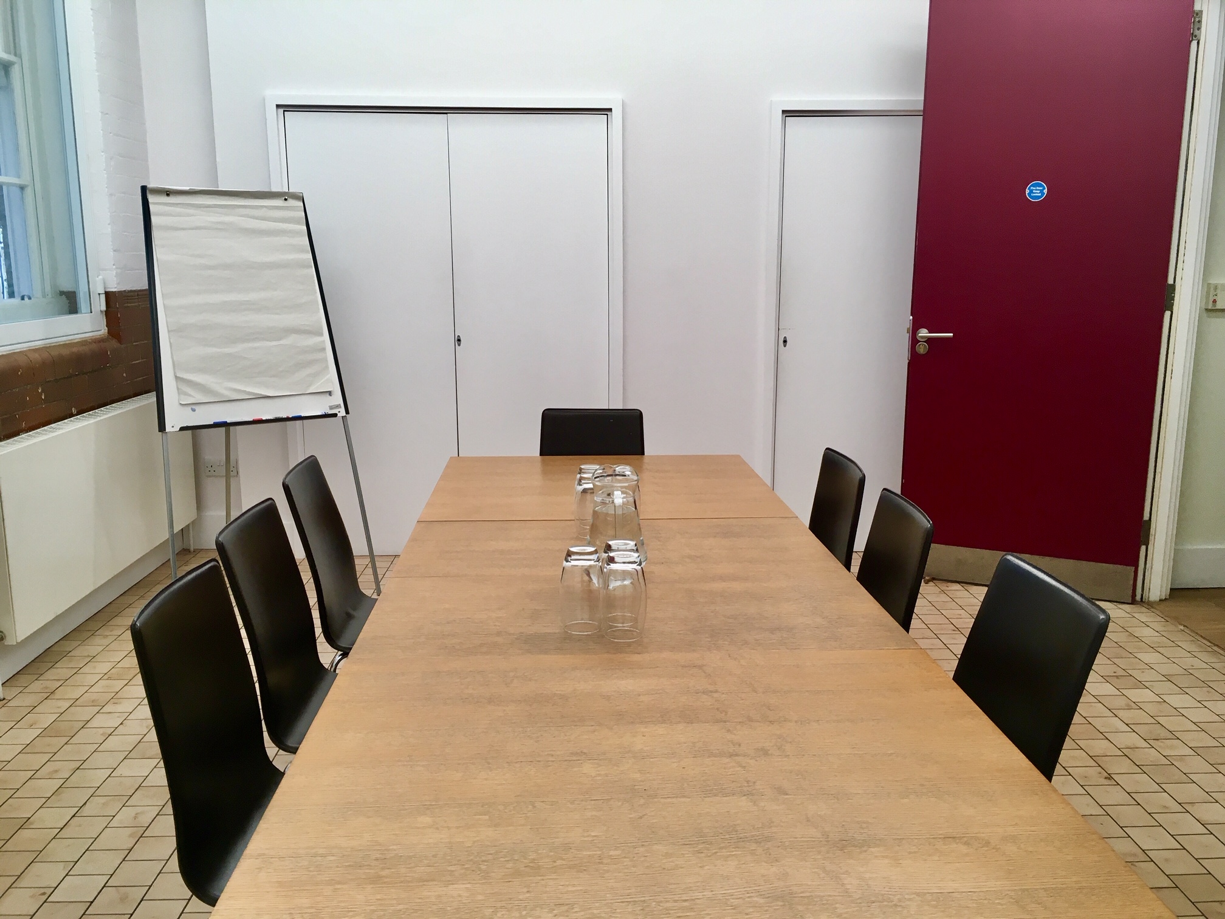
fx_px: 1026
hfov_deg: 61.7
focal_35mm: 29
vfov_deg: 48.2
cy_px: 460
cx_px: 612
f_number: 2.2
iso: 25
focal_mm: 4.15
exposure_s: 1/33
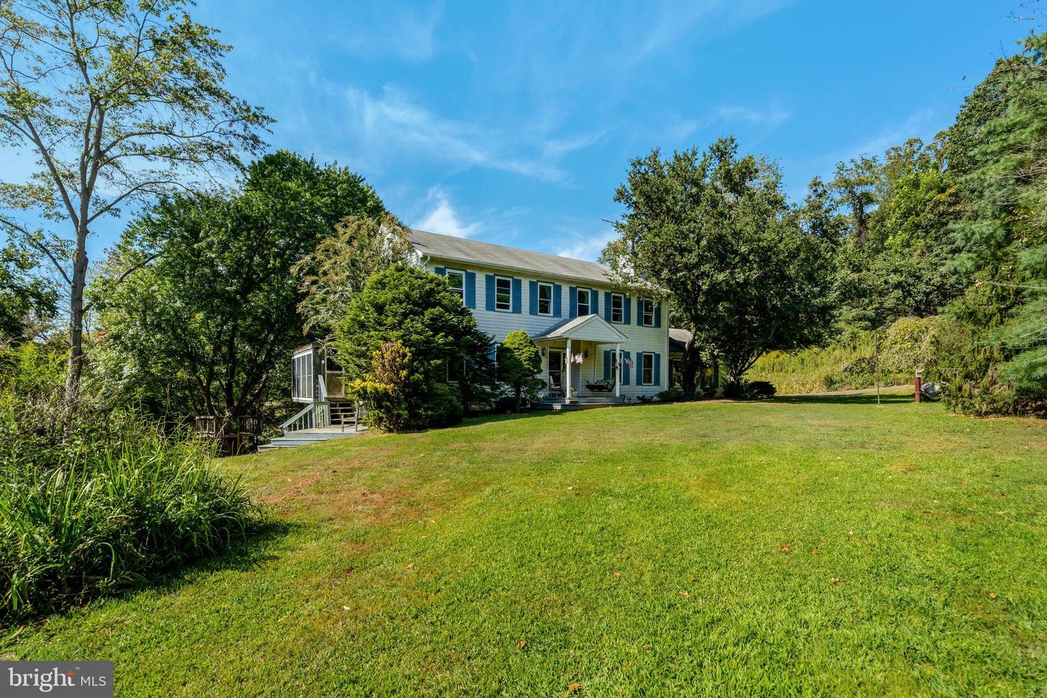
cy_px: 349
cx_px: 524
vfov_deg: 73.7
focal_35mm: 16
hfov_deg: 96.7
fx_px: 465
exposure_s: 1/1250
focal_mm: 16
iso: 1250
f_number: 8
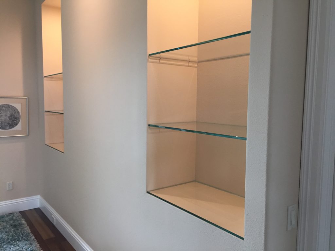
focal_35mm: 29
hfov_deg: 61.7
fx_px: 281
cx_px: 168
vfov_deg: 48.2
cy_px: 126
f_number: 2.2
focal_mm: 4.15
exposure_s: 1/30
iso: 50
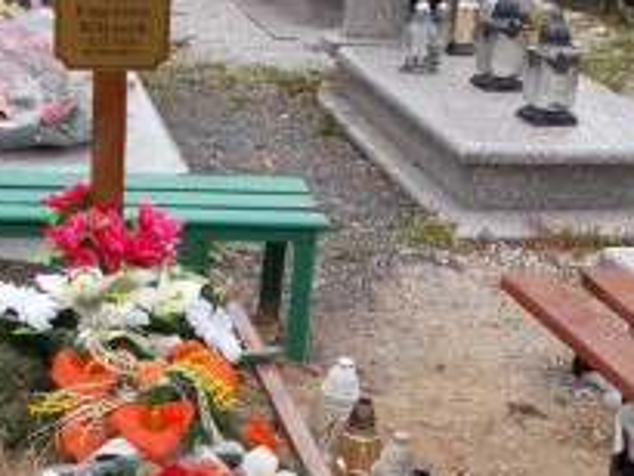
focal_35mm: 81
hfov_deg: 24.0
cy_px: 340
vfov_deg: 18.1
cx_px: 226
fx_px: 1484
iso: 80
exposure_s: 1/400
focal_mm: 4.6
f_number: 3.2
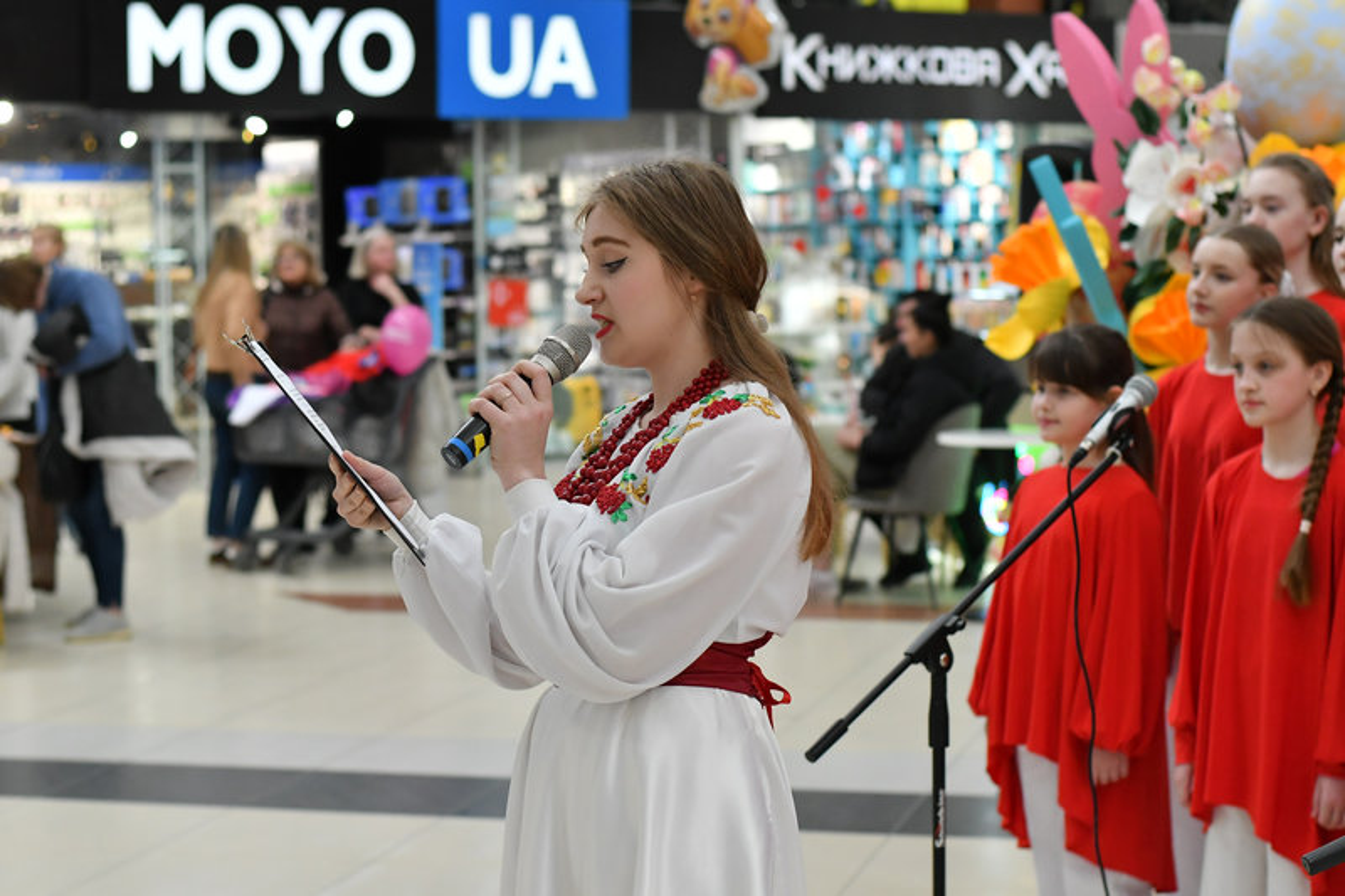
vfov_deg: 18.2
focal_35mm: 75
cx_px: 672
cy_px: 448
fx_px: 2801
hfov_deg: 27.0
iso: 1600
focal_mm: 50
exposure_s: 1/640
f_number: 3.2
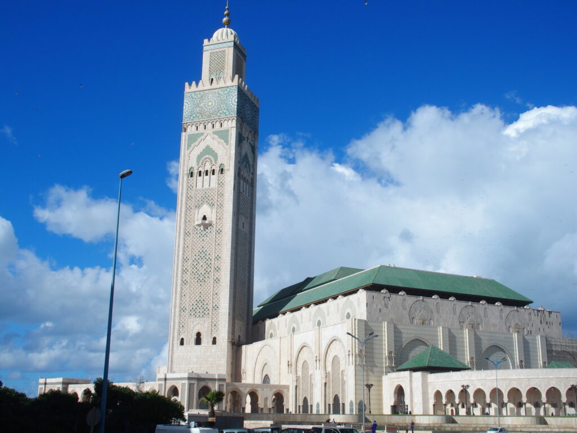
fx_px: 700
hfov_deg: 44.8
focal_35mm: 42
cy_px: 216
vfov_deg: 34.3
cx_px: 288
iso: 100
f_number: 6.3
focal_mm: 9
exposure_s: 1/800
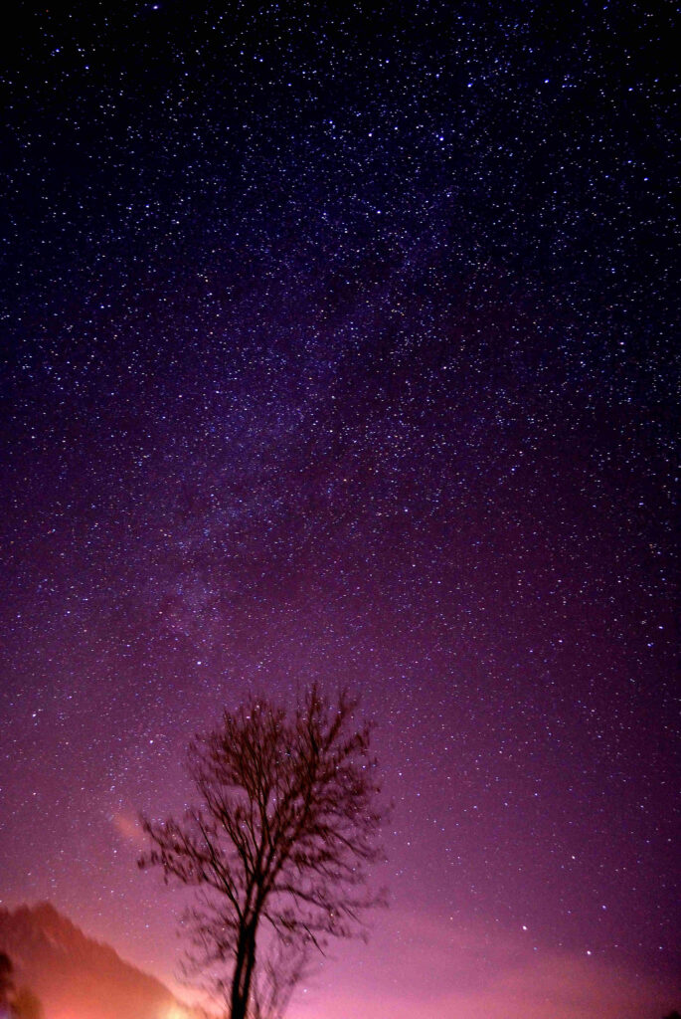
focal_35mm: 27
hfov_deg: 48.0
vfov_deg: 67.3
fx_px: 764
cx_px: 340
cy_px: 510
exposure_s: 164
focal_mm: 18
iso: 1600
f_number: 3.5
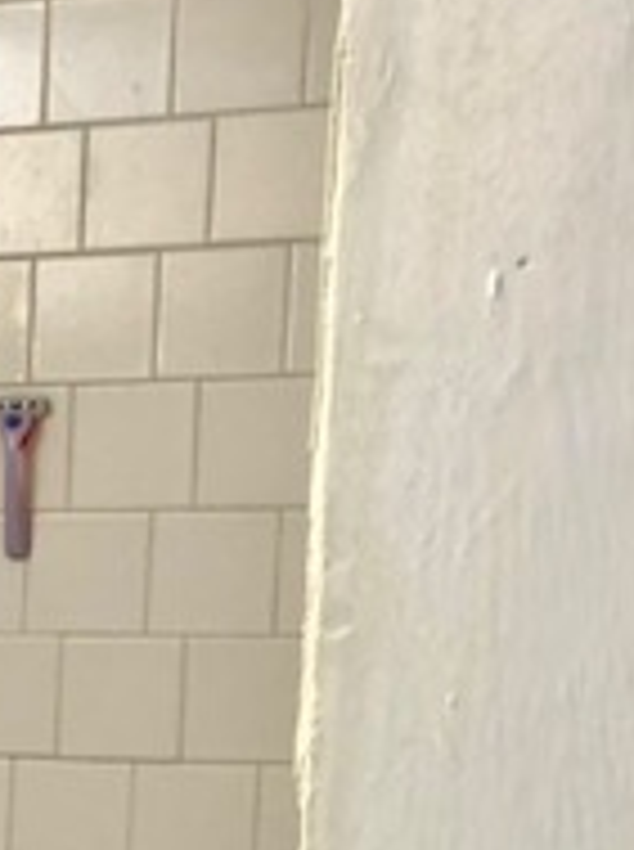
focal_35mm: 95
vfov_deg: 19.5
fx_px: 2328
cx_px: -427
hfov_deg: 14.1
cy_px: 1007
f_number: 1.8
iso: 32
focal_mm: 4
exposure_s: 1/20
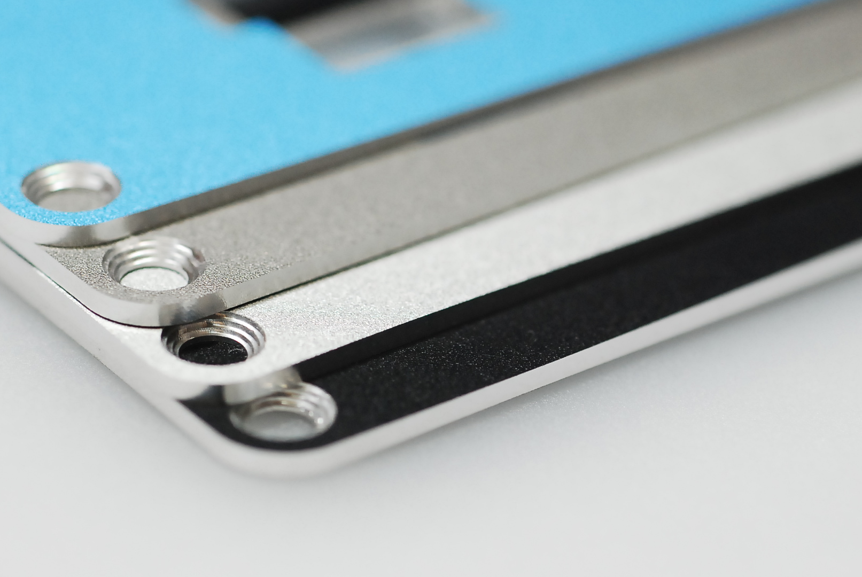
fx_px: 2589
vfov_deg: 12.7
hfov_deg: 18.9
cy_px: 311
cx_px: 426
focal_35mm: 108
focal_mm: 60
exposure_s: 1/100
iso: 800
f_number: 4
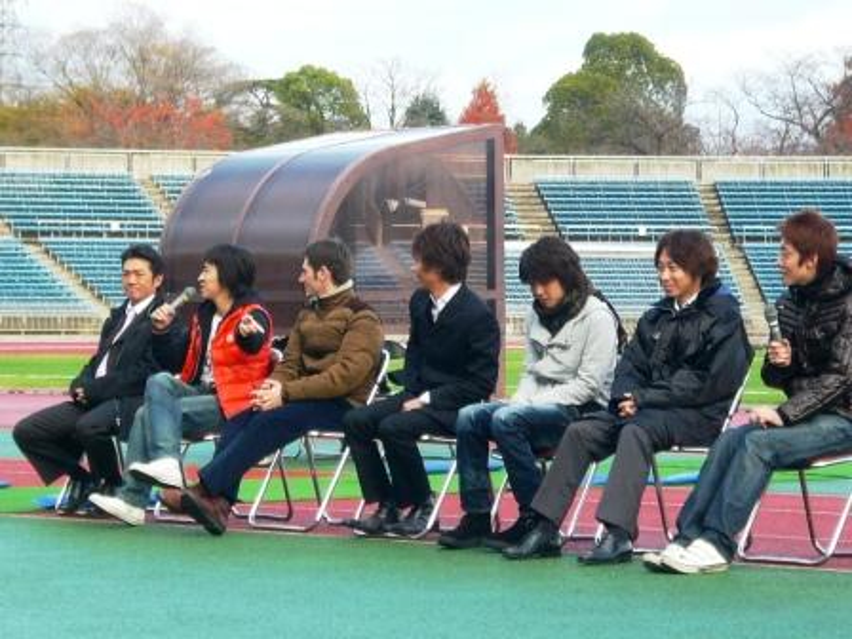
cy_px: 320
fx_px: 3766
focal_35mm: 153
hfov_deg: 12.9
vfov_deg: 9.7
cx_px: 426
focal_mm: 16.8
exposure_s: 1/60
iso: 100
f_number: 5.6
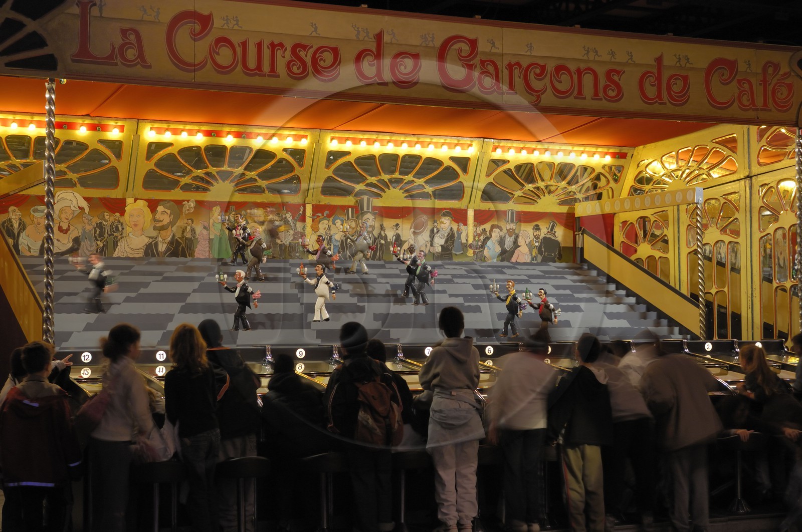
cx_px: 401
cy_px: 266
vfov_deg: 20.1
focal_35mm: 68
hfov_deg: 29.9
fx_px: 1502
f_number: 5.6
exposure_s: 1/1.25
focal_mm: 45
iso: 100
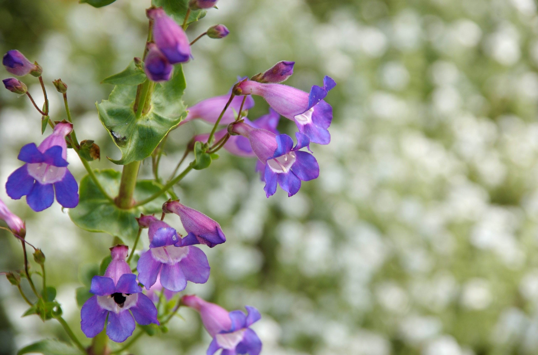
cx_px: 269
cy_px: 178
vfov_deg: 5.2
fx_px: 3912
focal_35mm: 262
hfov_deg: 7.9
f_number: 8
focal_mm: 175
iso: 200
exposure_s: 1/200
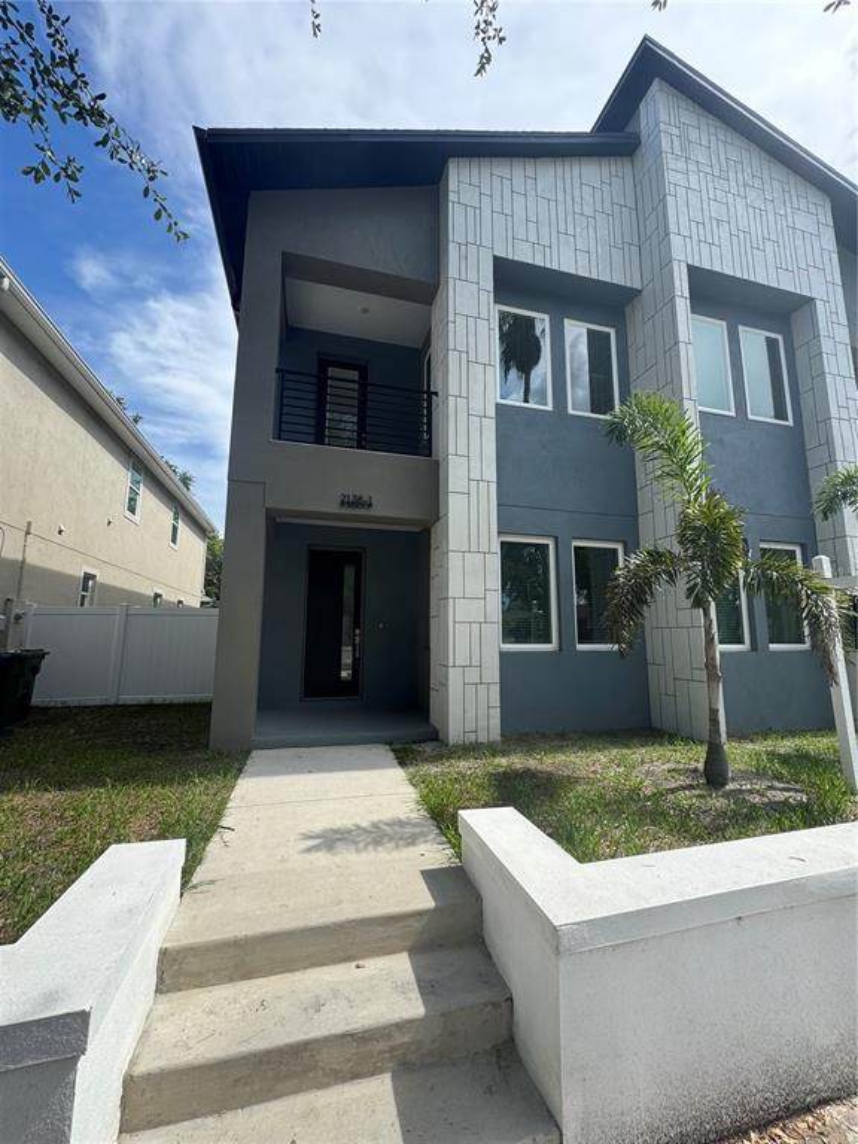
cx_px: 429
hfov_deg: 85.7
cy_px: 572
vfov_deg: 102.1
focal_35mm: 14
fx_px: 463
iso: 50
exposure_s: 1/569
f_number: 2.2
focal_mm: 2.22
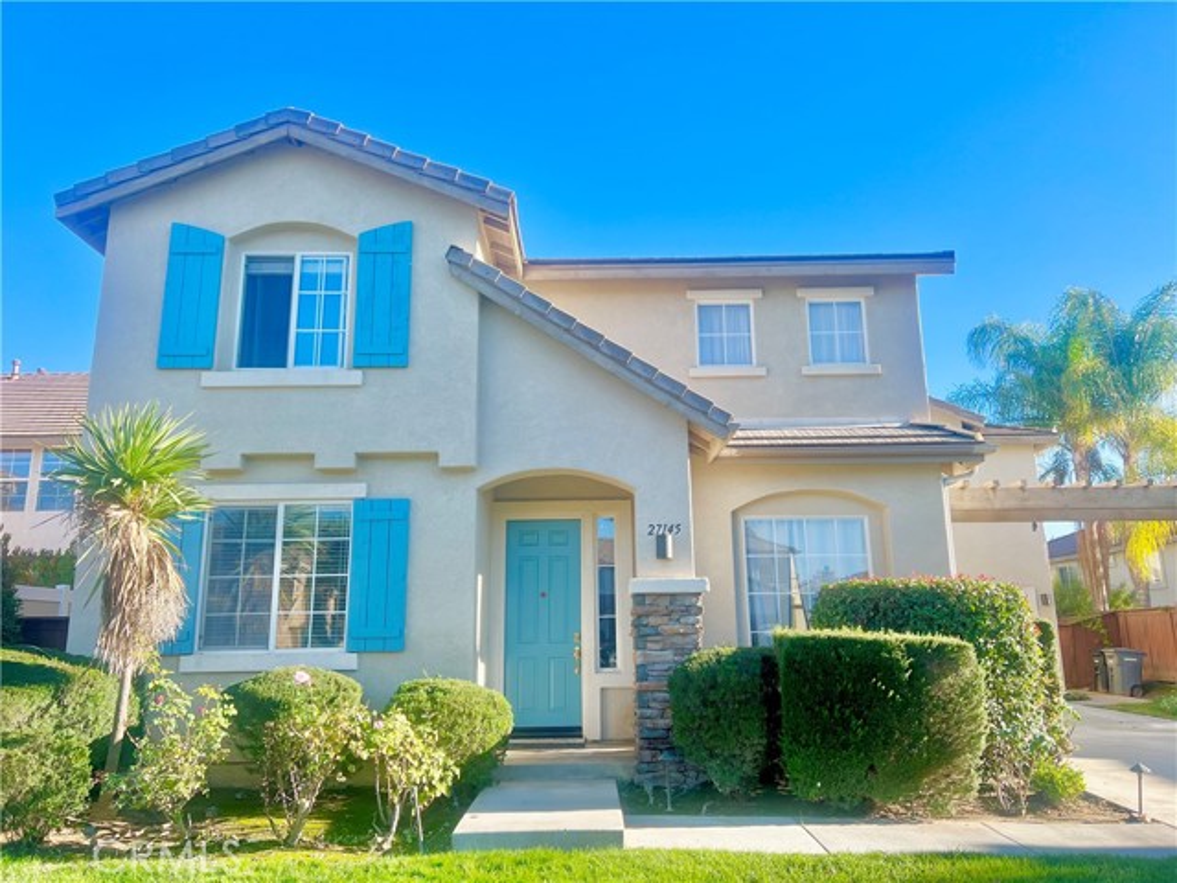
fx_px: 884
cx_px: 588
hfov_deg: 67.3
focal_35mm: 26
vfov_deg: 53.1
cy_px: 442
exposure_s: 1/1412
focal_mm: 5.7
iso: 50
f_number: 1.5
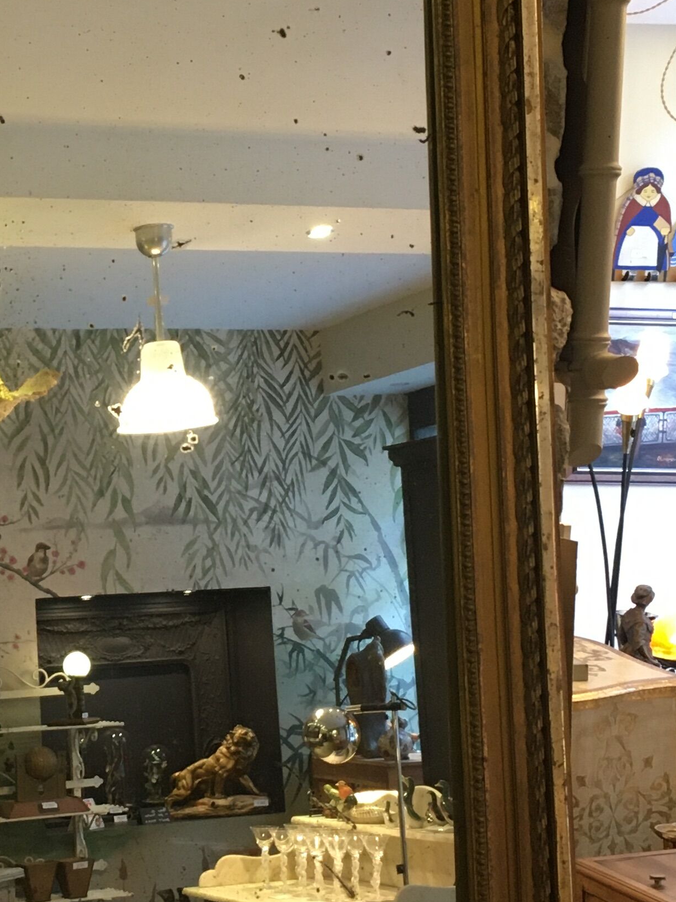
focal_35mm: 72
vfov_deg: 27.0
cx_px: 12
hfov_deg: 19.9
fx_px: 1875
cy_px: 437
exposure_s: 1/33
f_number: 2.2
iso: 160
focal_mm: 4.15
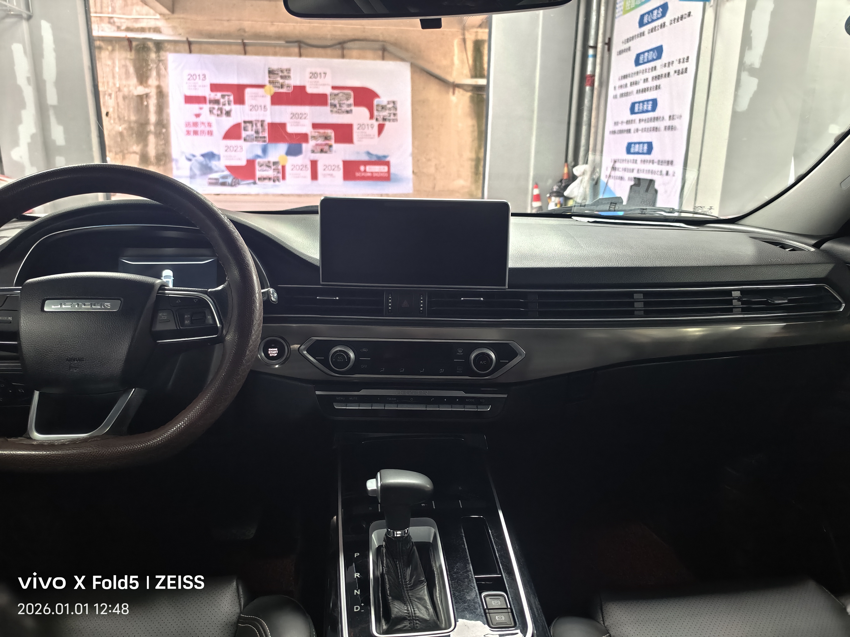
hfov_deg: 73.9
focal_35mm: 23
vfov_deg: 58.9
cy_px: 318
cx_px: 425
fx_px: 565
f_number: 1.57
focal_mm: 5.6
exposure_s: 1/33.3
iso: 2086
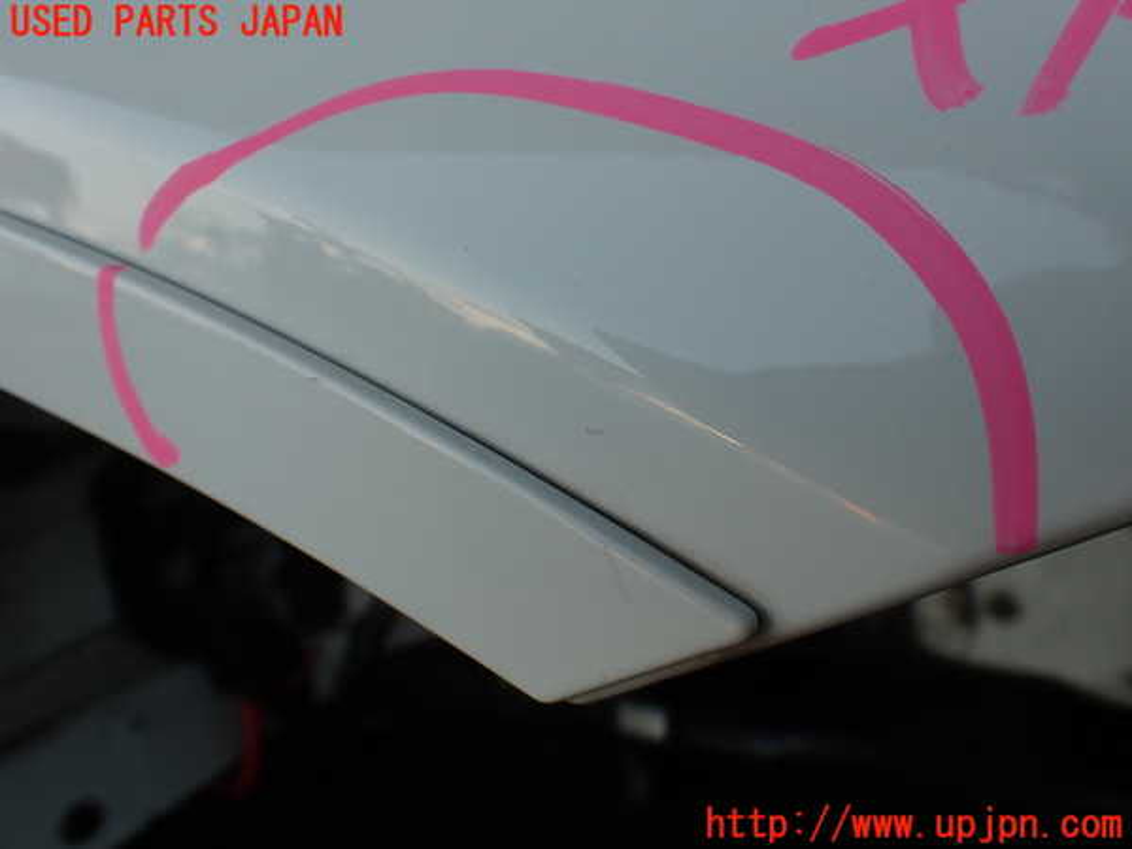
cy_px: 424
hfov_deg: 60.0
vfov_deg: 46.8
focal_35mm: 30
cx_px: 566
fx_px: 981
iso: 100
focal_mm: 5.4
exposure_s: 1/250
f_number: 3.2
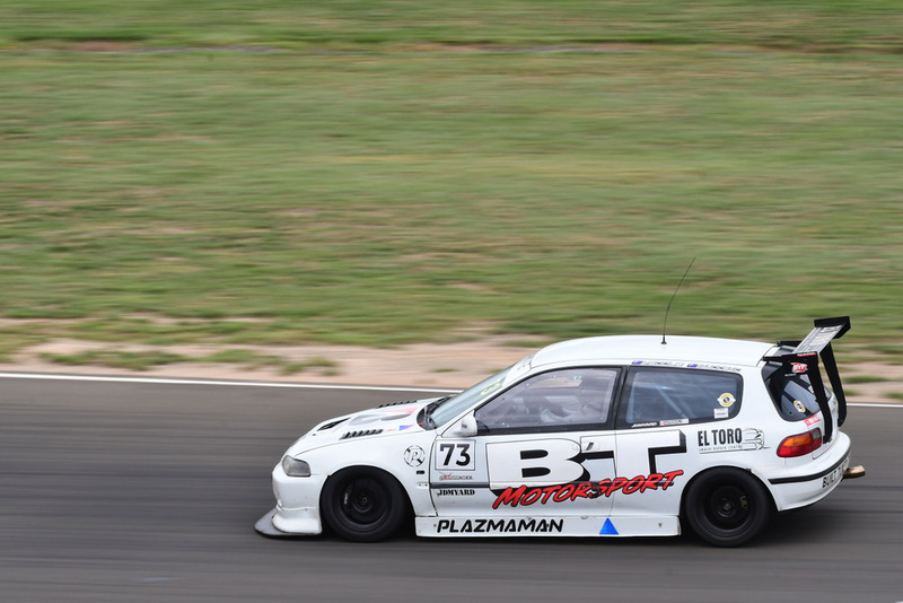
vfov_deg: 4.2
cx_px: 452
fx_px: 8280
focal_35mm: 330
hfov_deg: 6.2
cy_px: 302
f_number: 13
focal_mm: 220
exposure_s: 1/250
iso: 400
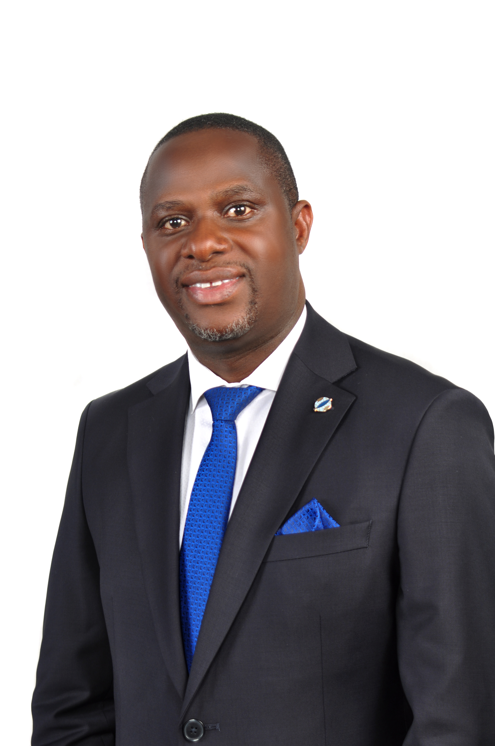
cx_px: 248
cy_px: 373
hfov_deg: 21.5
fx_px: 1303
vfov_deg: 31.9
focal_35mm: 63
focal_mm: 42
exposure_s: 1/100
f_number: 5
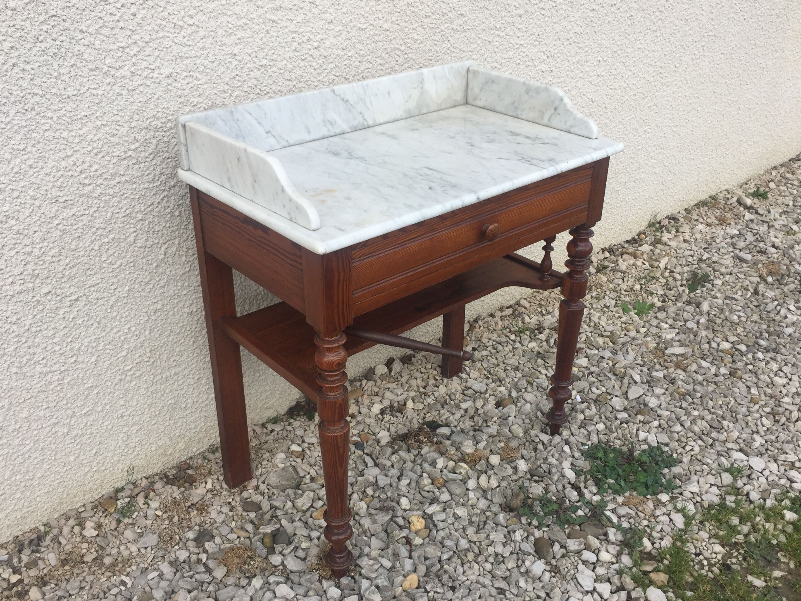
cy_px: 313
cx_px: 408
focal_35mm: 33
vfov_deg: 42.9
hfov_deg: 55.3
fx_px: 764
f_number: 2.2
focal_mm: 4.15
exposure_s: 1/638
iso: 32
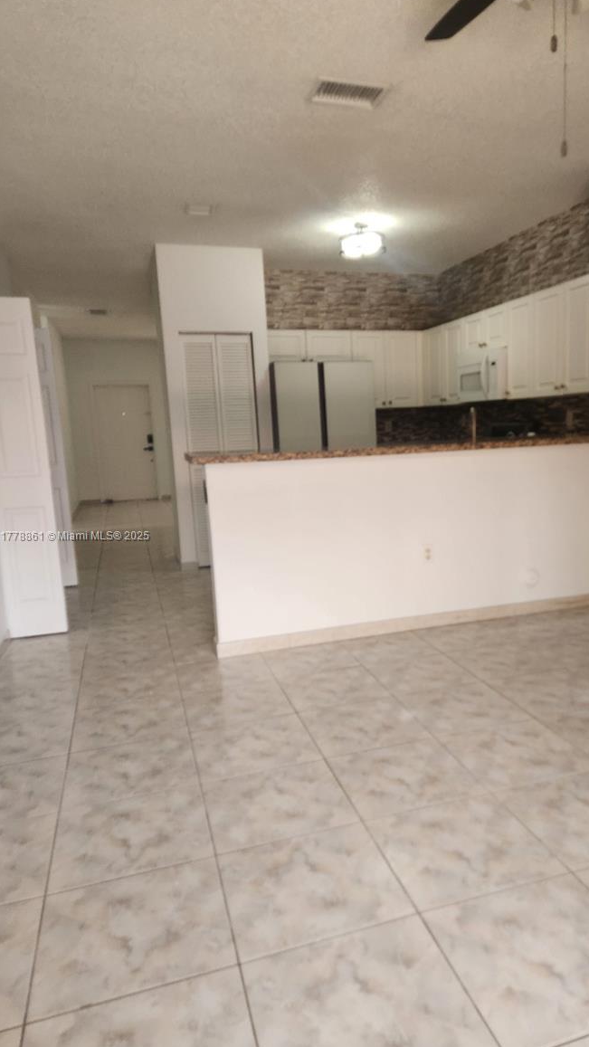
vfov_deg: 71.9
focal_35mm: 26
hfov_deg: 43.8
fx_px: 722
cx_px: 391
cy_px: 537
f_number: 1.8
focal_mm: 5.4
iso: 160
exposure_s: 1/180
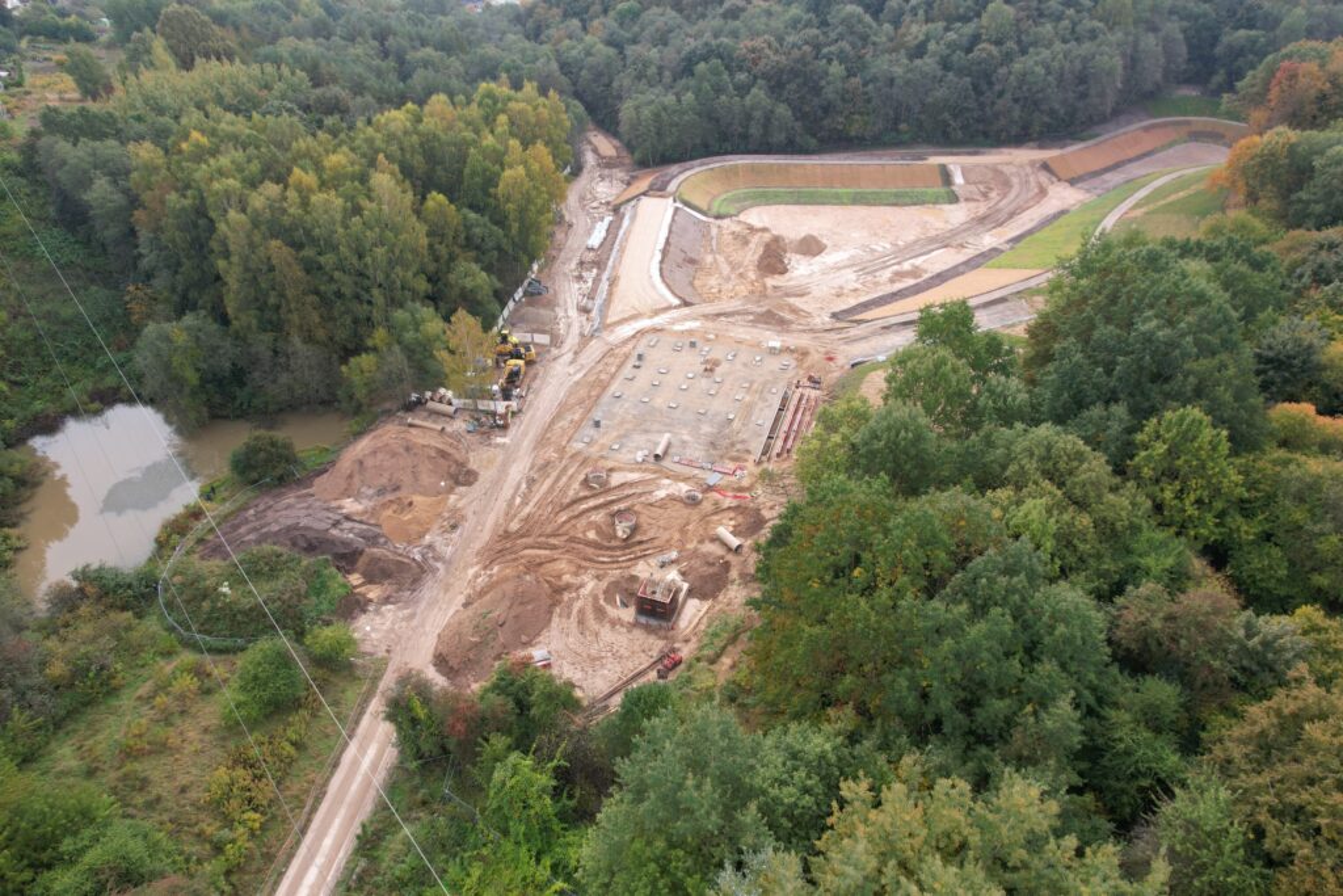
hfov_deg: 78.6
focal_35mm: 22
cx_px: 672
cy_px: 448
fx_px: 821
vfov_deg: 57.2
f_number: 2.8
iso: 110
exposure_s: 1/350
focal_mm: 8.38
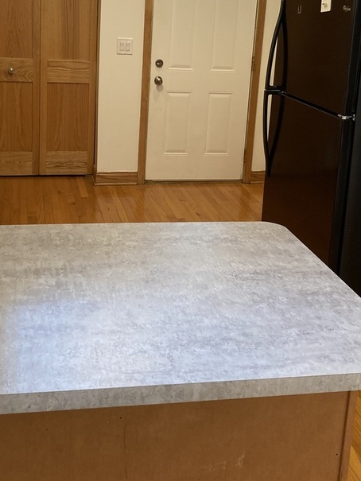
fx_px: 695
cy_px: 129
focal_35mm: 50
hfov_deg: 29.1
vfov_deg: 37.4
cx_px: 173
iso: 100
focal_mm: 3.99
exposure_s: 1/60
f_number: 1.8
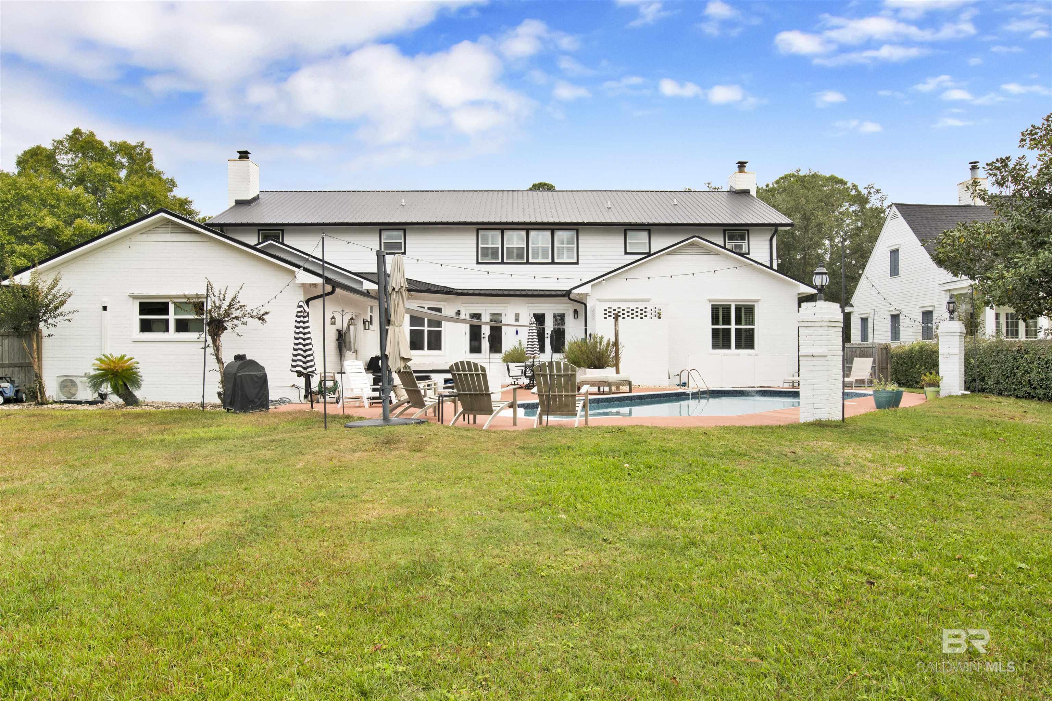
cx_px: 526
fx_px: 672
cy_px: 350
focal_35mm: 23
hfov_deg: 76.1
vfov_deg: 55.1
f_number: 11
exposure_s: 1/125
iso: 200
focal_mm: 23
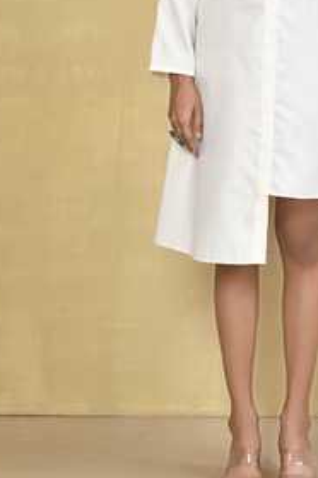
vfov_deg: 21.4
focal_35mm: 94
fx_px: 1245
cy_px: 81
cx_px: 274
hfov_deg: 14.4
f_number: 10
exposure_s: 1/160
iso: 250
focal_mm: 50
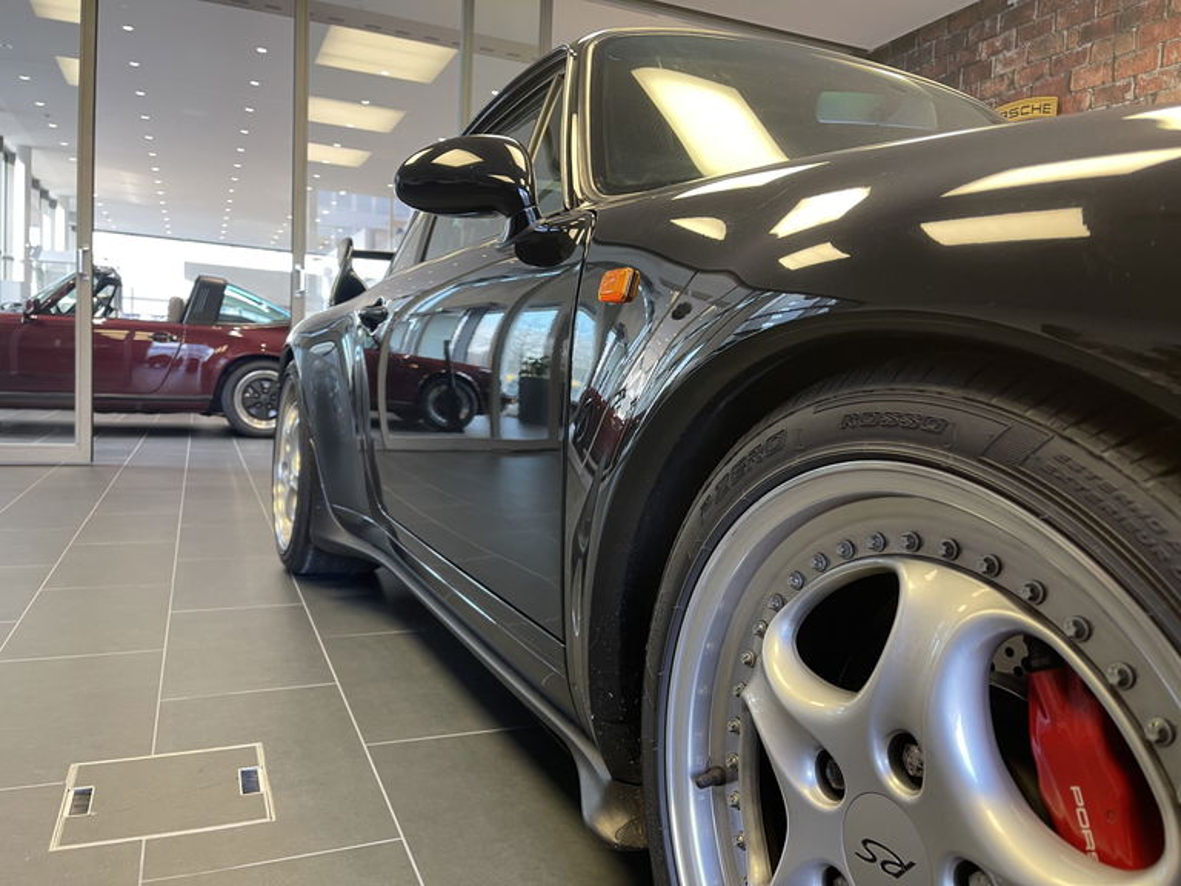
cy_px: 443
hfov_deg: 69.4
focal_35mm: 25
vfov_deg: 54.9
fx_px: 853
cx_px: 590
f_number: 1.6
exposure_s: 1/50
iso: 100
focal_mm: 5.1
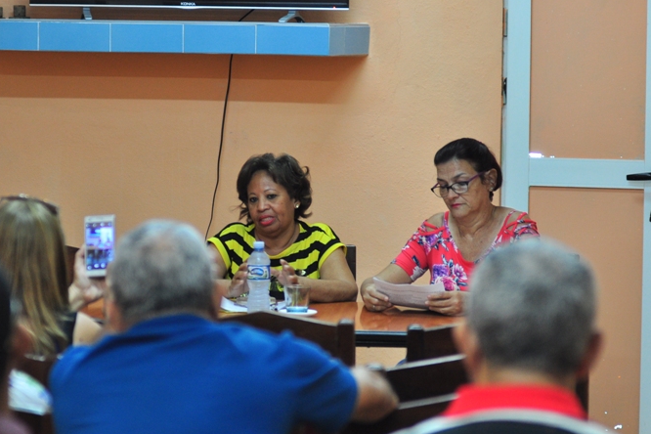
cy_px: 253
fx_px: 2604
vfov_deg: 9.5
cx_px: 263
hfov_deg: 14.2
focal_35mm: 144
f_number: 2.8
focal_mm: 80
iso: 720
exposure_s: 1/60
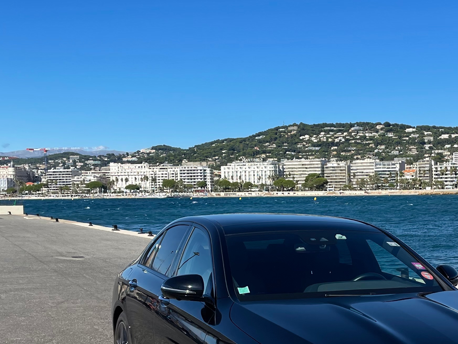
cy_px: 252
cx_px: 336
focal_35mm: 60
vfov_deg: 24.2
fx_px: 794
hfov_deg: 31.7
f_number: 1.6
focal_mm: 5.1
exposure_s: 1/4049
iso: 32
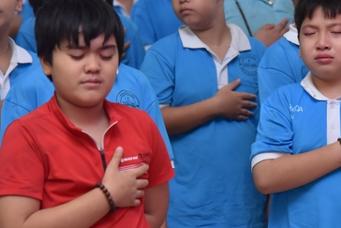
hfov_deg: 10.3
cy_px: 84
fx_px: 1895
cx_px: 270
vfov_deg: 6.9
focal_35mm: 200
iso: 1600
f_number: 4.5
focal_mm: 112
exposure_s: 1/160
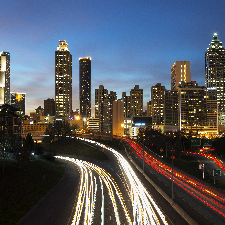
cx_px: 132
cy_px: 111
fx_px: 419
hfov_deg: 30.0
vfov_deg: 30.0
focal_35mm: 57
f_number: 11
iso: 50
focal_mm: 44
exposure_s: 15
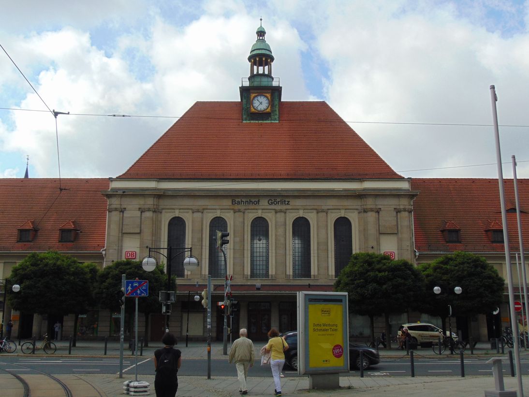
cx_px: 264
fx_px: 596
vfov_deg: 36.8
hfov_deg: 47.9
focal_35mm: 39
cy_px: 198
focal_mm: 6.9
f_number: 8.5
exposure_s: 1/200
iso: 80
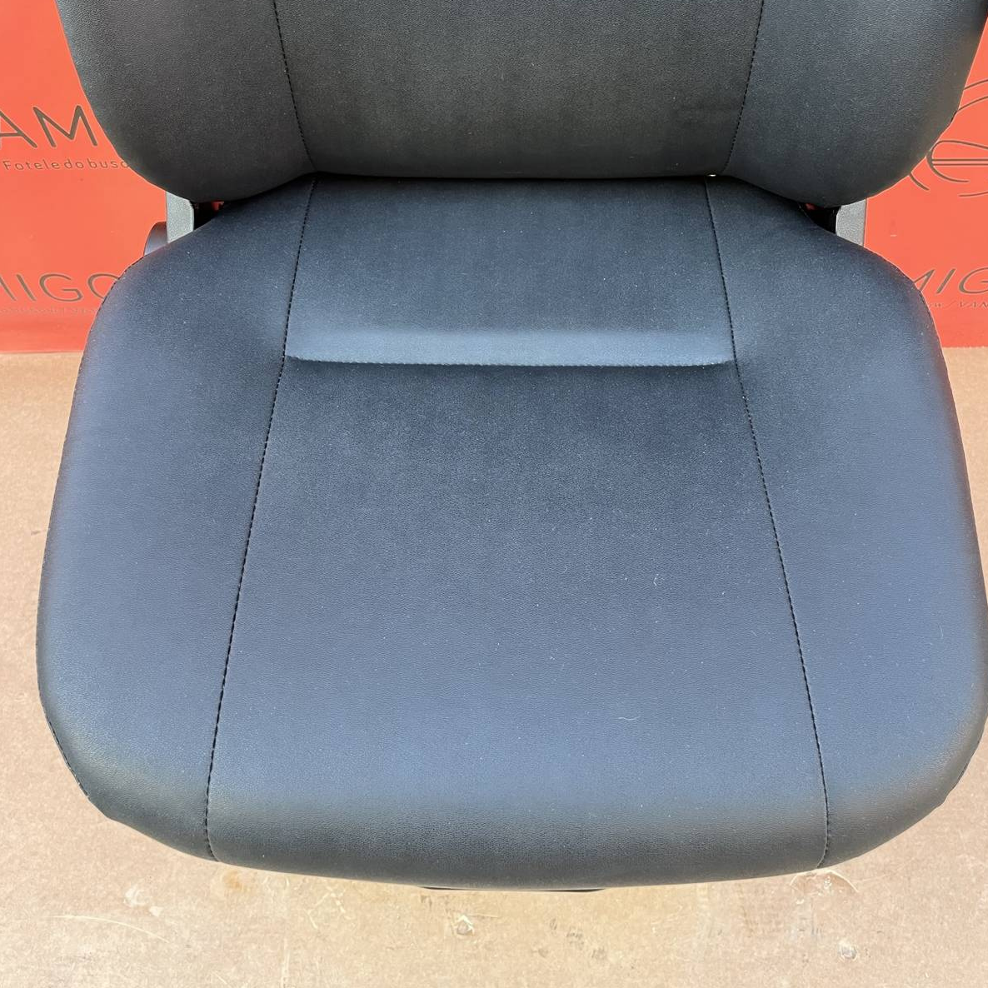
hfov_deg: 52.5
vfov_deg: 52.0
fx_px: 1001
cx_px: 497
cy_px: 377
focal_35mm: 31
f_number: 1.6
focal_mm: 5.1
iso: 125
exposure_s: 1/74
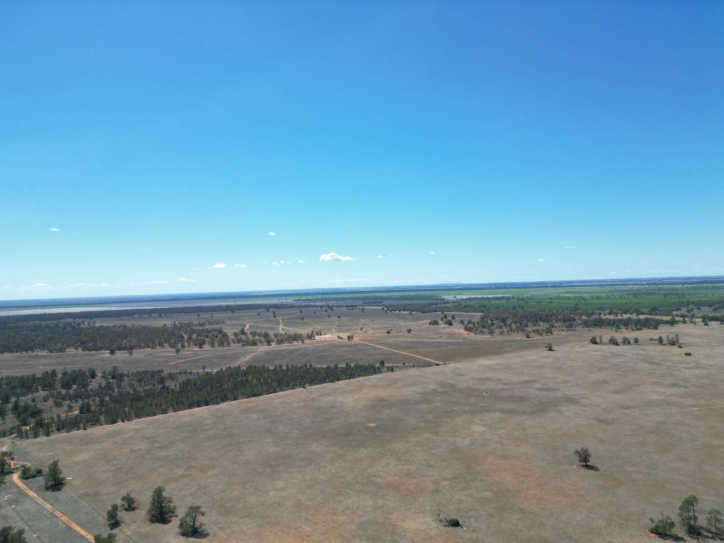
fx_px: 502
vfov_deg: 56.8
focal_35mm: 24
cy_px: 272
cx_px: 362
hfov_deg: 71.6
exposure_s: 1/2500
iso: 100
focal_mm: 6.72
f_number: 1.7
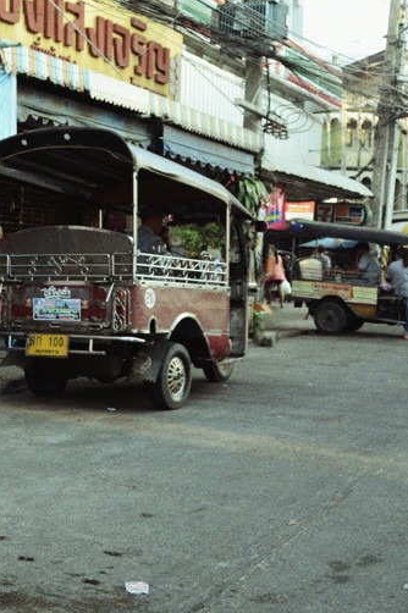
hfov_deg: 23.1
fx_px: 936
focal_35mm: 55
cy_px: 255
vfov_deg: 36.2
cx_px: -43
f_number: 4
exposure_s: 1/2000
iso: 1800
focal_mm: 18
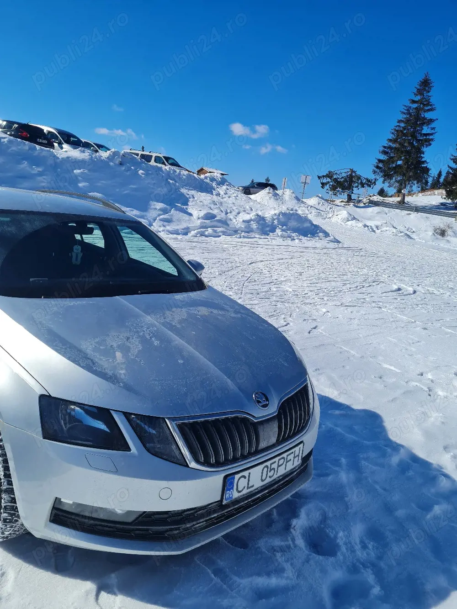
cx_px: 228
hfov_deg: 53.1
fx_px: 458
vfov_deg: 67.3
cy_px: 304
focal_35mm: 26
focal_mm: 5.4
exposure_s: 1/5000
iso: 50
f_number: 1.8
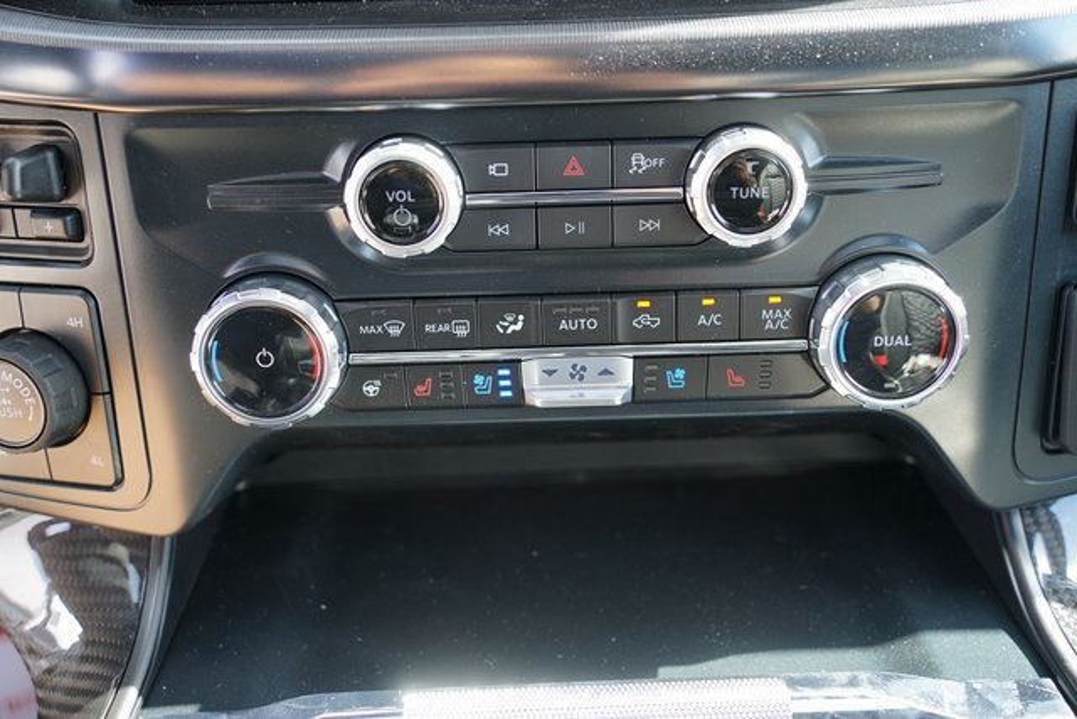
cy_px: 360
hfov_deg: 51.9
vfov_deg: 36.0
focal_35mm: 37
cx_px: 538
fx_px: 1107
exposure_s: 1/60
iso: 200
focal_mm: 37
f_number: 4
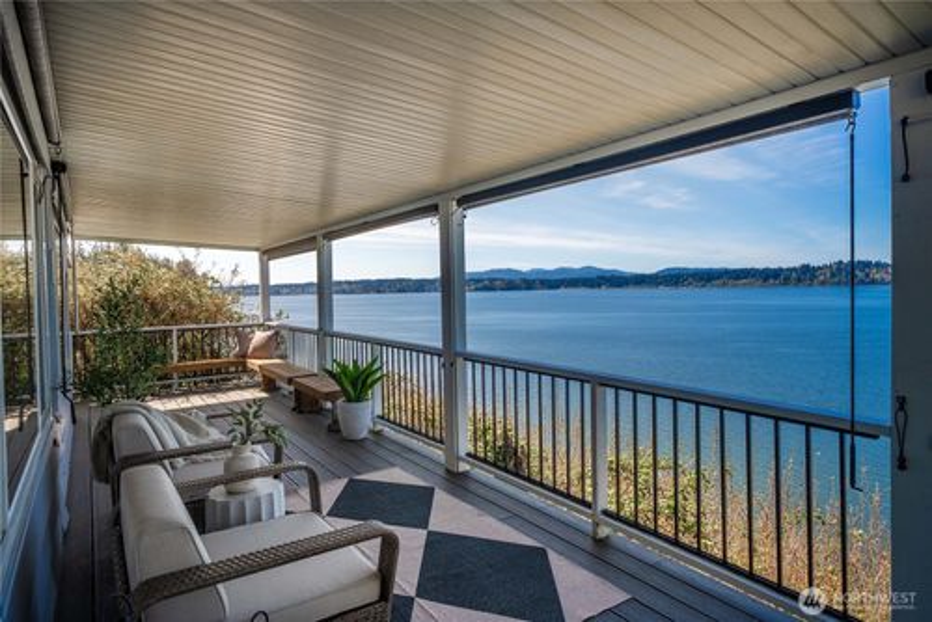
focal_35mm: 20
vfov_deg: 62.0
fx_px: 518
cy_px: 311
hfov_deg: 83.9
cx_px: 466
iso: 80
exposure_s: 1/125
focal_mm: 20
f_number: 7.1
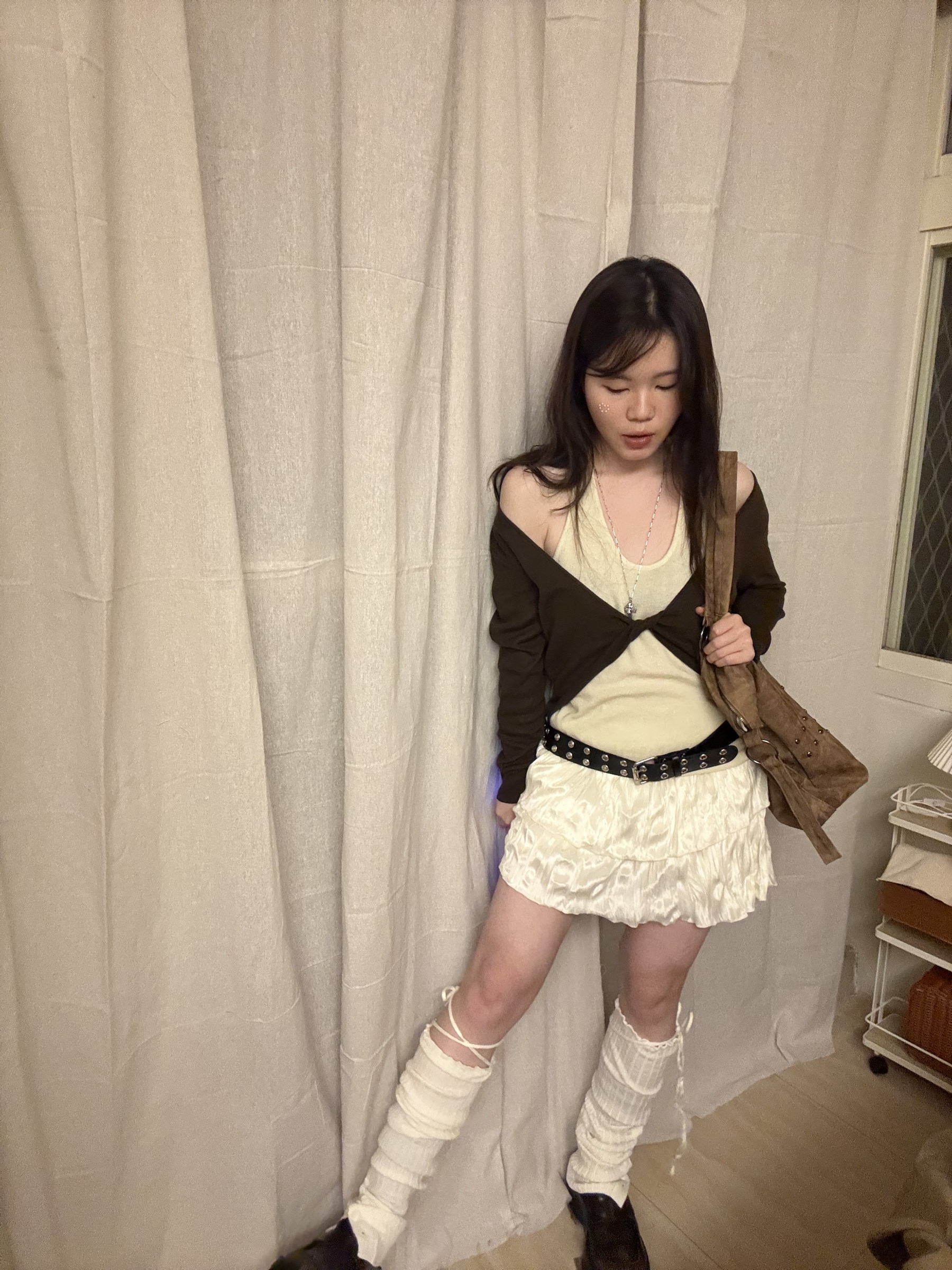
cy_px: 635
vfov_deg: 73.9
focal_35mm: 23
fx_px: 843
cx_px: 476
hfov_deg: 58.9
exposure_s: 1/24
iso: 500
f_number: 1.9
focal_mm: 2.69
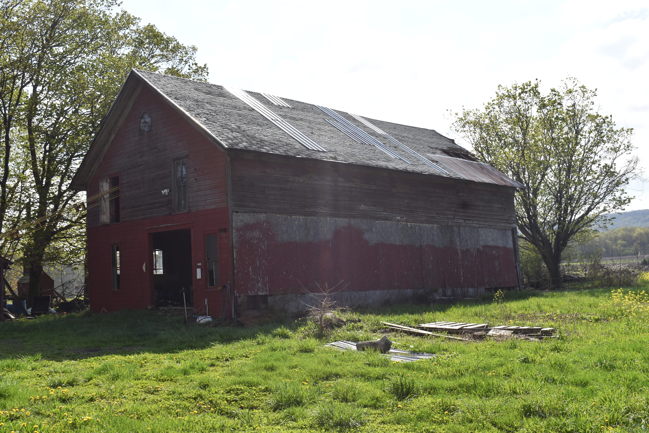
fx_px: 730
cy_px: 216
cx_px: 324
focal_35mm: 40
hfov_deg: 47.9
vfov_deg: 33.0
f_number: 9
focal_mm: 27
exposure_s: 1/320
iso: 200
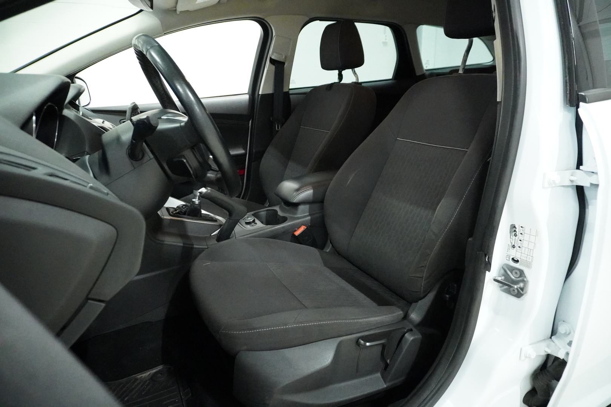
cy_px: 204
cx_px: 306
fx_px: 407
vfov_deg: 53.1
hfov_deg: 73.7
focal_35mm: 24
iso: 12800
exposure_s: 1/250
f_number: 3.5
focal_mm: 16
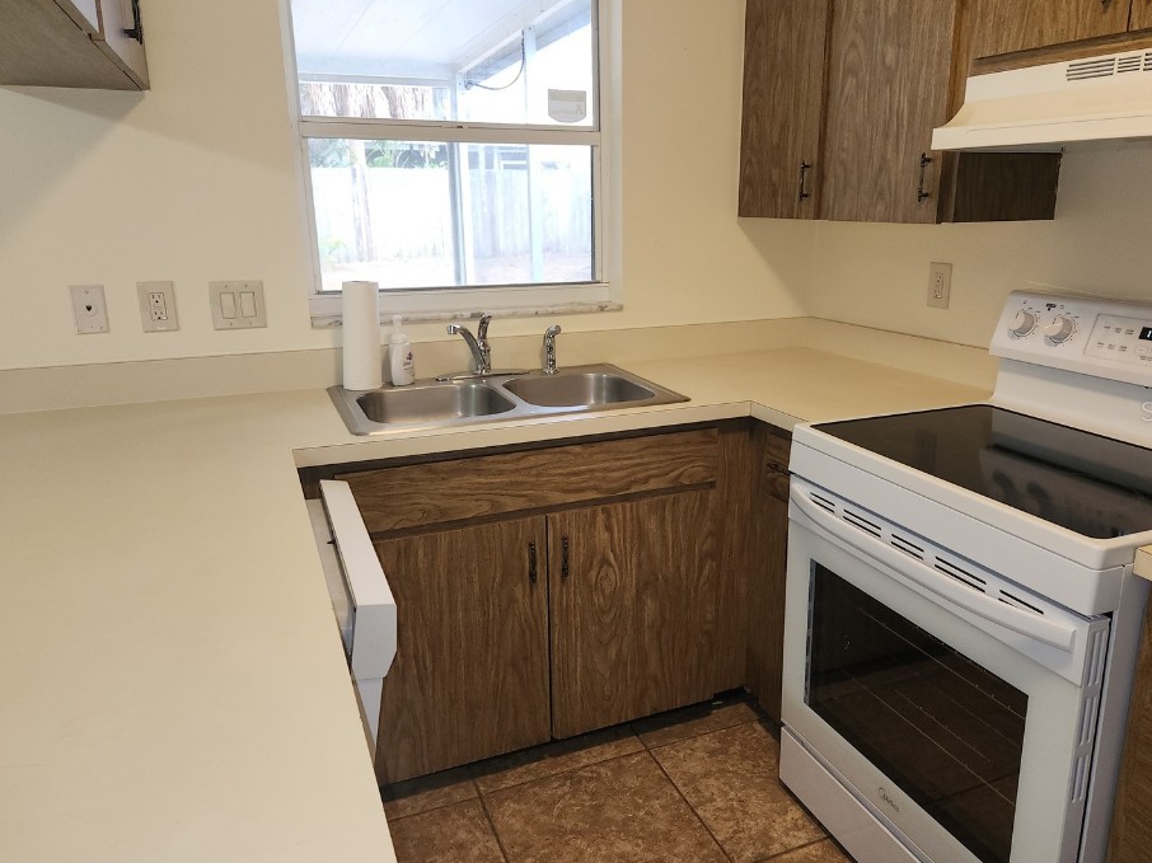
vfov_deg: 53.0
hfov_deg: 67.3
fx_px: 865
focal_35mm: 26
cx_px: 610
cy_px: 411
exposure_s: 1/60
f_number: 1.8
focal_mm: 5.4
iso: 100
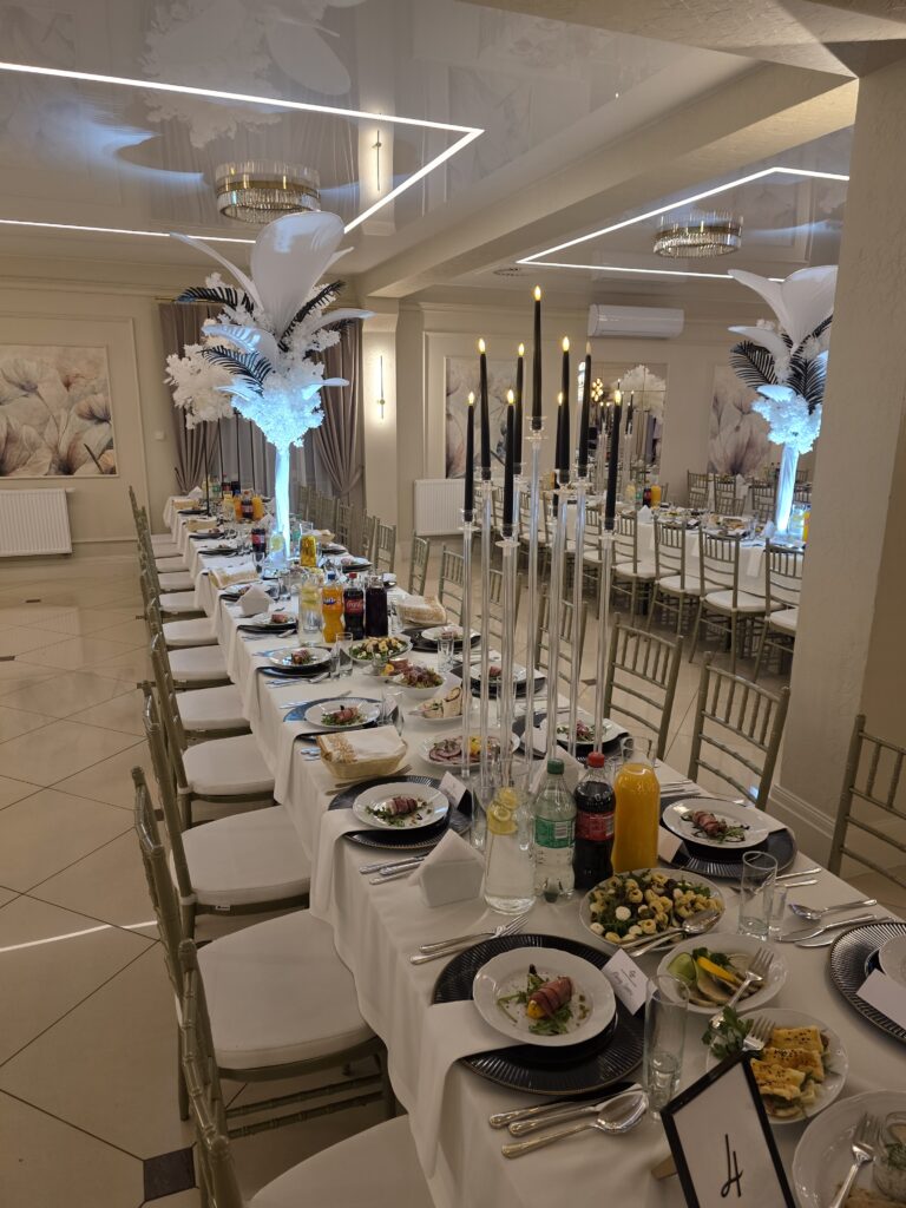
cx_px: 453
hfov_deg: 58.9
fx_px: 803
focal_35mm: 23
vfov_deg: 73.9
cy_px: 604
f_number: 1.7
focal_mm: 6.3
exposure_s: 1/55.3
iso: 200
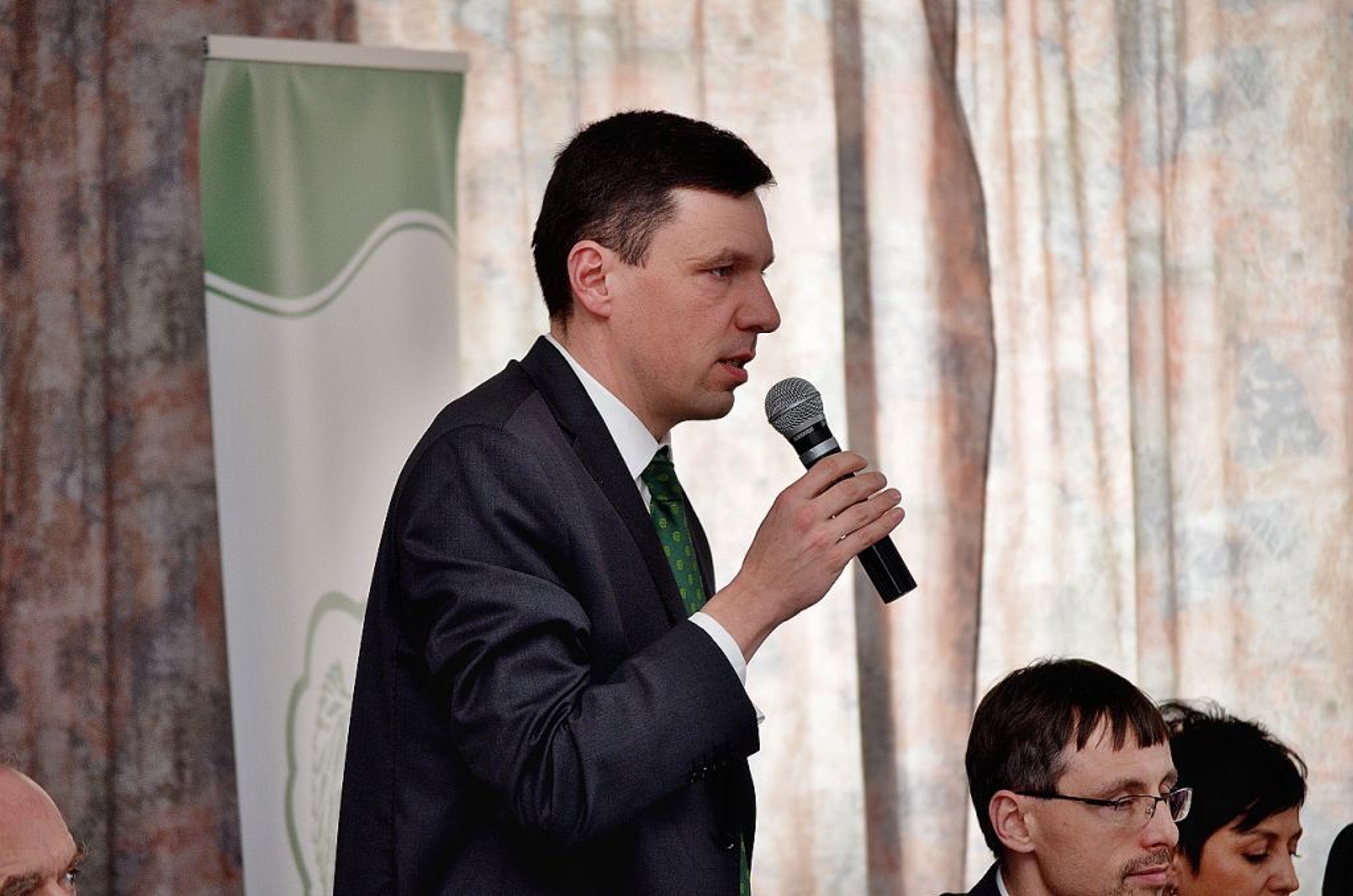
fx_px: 6863
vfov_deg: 7.5
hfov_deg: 11.3
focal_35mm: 183
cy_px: 448
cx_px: 676
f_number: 4.8
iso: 800
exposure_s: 1/60
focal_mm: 122
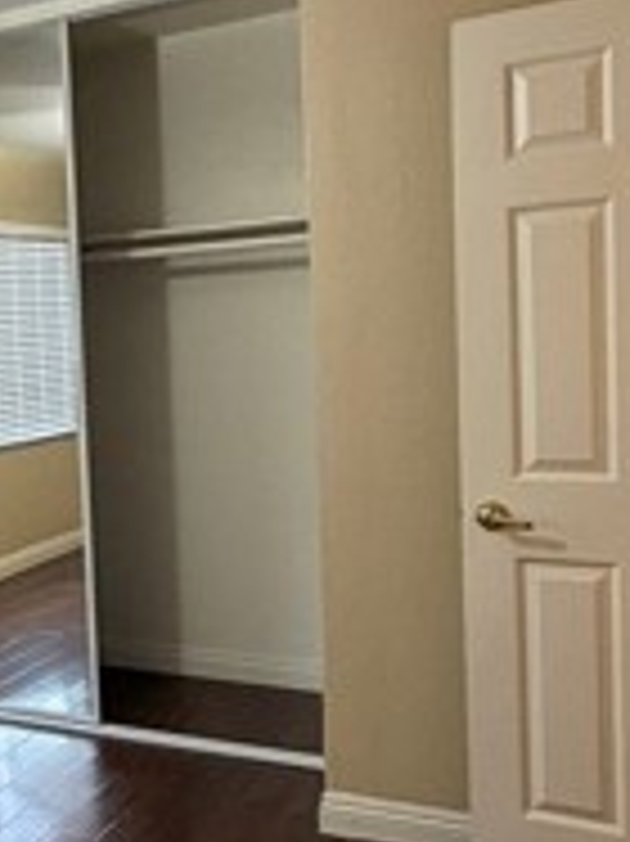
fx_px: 1166
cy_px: 423
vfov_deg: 39.7
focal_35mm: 48
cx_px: -153
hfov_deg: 26.4
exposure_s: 1/60
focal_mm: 2.22
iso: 500
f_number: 2.2
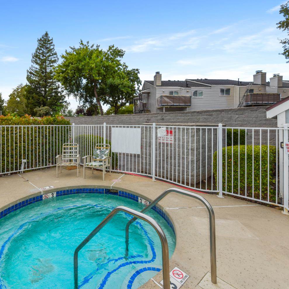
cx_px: 112
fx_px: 170
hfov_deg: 79.5
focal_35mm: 18
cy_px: 144
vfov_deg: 80.7
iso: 100
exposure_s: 1/200
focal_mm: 14
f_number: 8
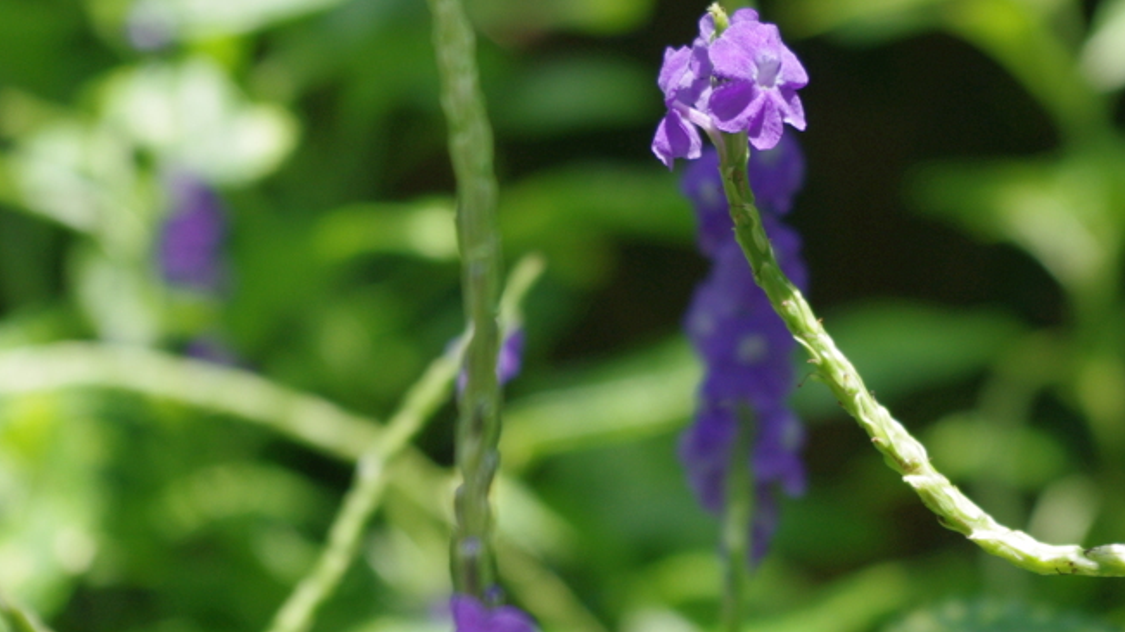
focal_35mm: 135
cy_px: 240
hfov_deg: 15.9
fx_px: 4027
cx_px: 745
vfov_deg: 9.0
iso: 400
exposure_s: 1/60
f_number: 7.1
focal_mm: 55
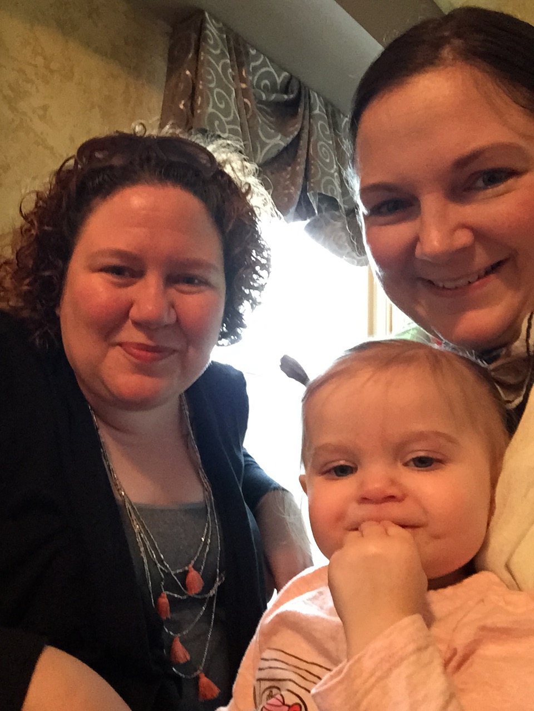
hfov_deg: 45.4
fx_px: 638
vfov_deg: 58.4
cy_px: 356
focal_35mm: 31
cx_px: 267
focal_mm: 2.65
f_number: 2.2
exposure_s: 1/30
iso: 320
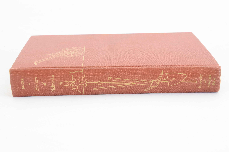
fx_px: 457
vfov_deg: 18.8
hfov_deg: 28.1
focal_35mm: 72
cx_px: 114
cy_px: 76
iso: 400
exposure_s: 1/80
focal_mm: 48
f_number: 11
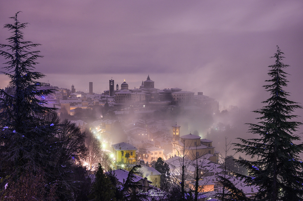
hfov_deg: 39.6
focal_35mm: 50
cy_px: 100
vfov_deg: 27.0
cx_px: 152
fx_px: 421
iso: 160
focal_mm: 50
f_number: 9
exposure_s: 5
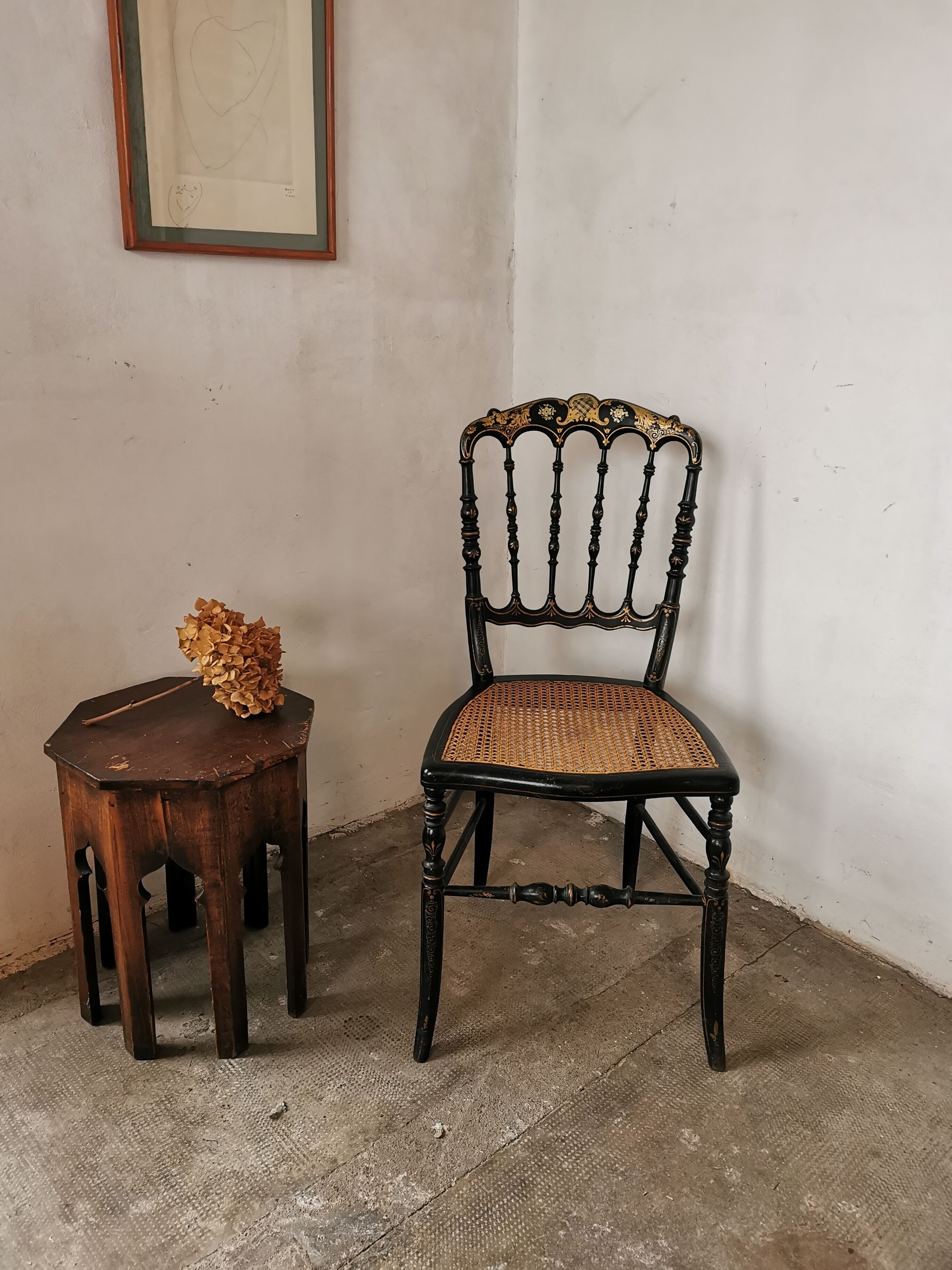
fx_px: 990
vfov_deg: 65.3
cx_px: 476
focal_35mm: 27
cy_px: 635
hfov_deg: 51.4
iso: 320
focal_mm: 5.56
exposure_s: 1/60
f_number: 1.6
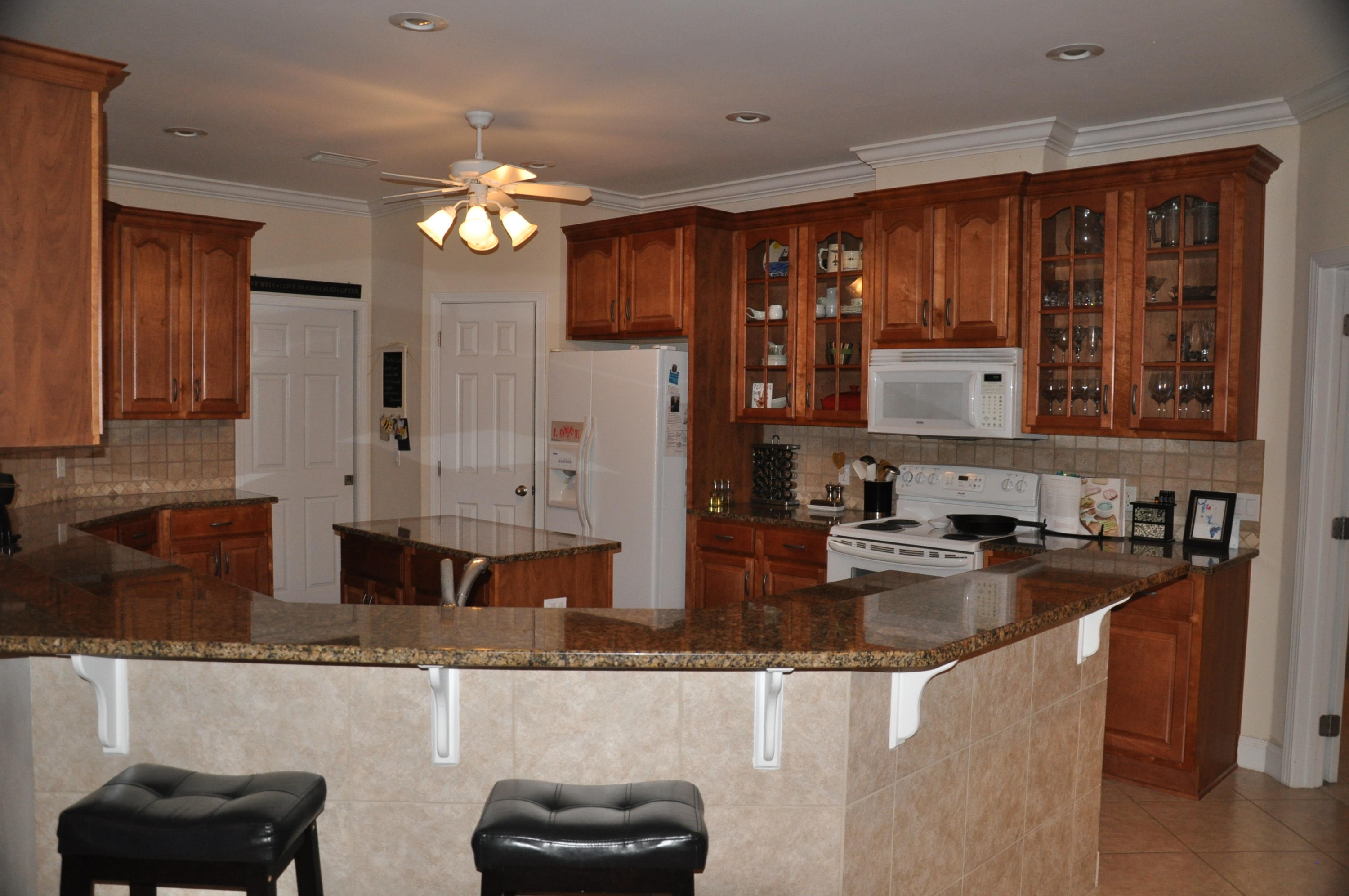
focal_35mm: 27
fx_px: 1010
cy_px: 448
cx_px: 674
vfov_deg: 47.8
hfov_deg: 67.4
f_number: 3.5
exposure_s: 1/60
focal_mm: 18
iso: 800
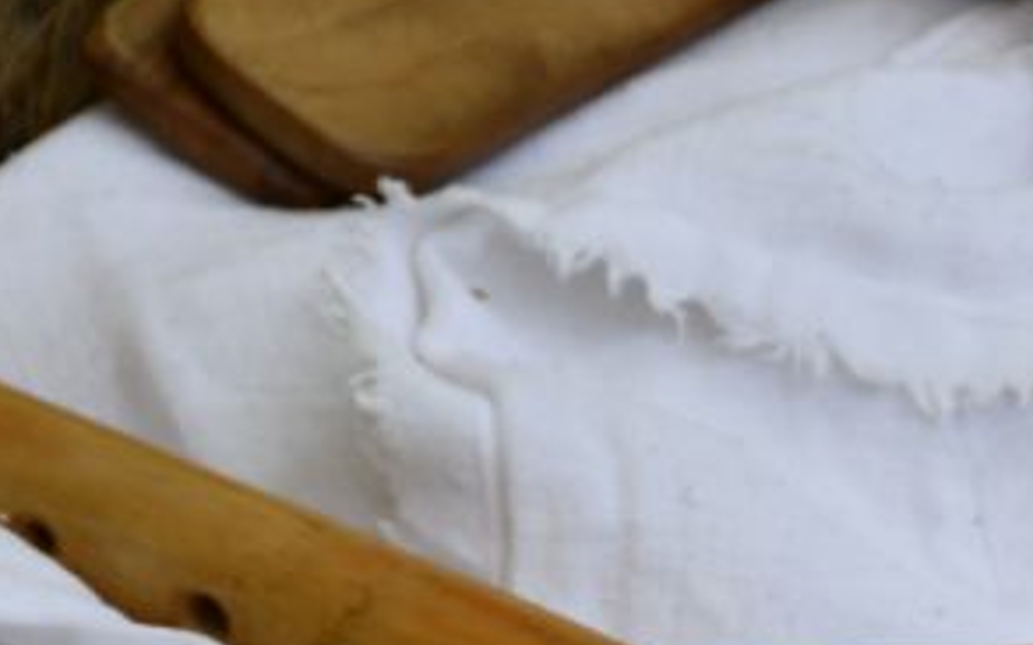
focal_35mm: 899
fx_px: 25304
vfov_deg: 1.5
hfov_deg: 2.3
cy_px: 890
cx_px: 1787
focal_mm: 135
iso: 100
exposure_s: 1/250
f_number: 5.6
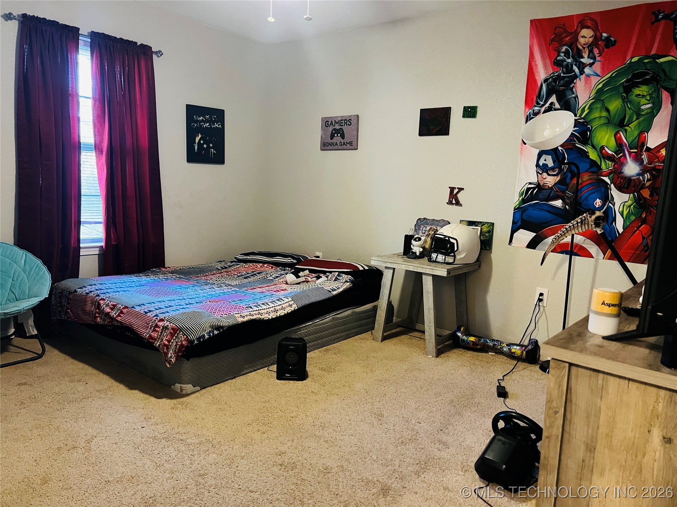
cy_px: 254
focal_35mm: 26
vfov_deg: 53.1
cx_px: 338
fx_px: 508
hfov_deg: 67.3
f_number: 1.5
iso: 640
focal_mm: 5.7
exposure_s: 1/30
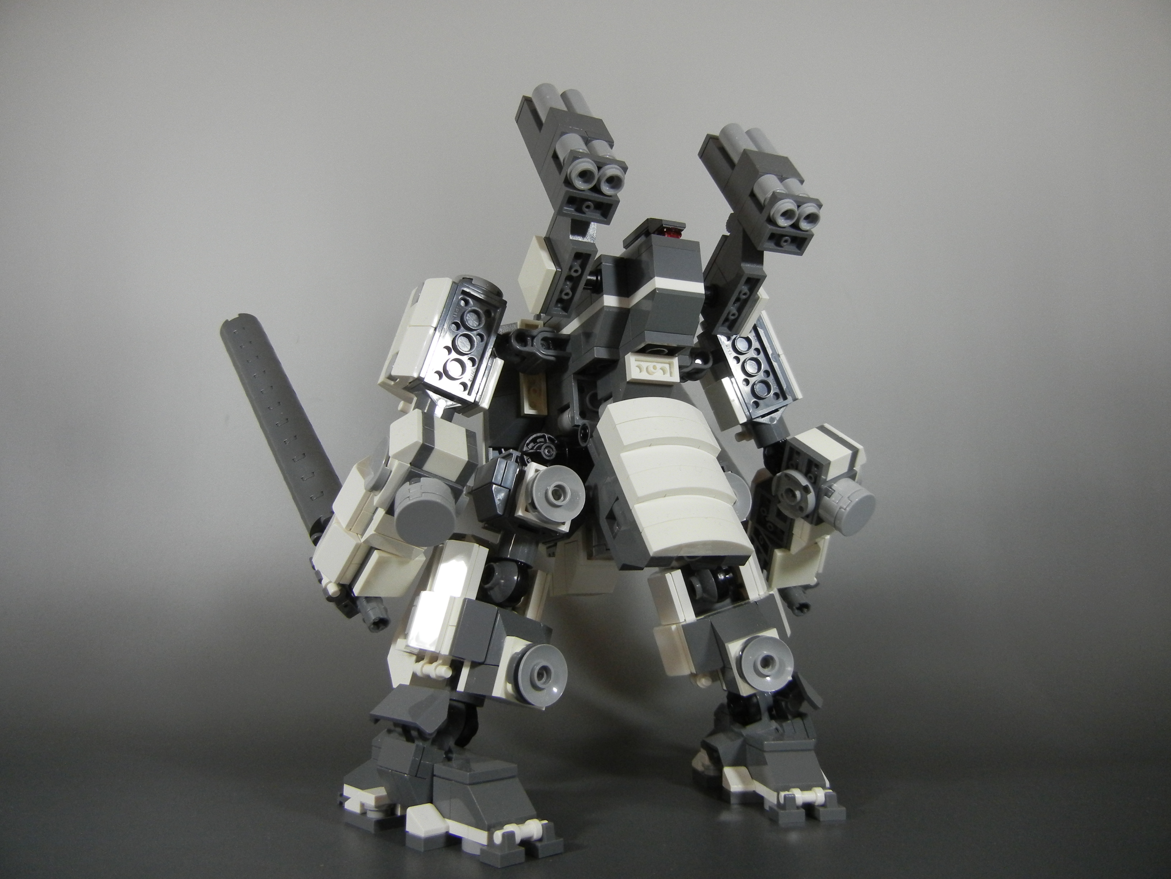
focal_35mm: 30
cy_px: 440
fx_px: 1015
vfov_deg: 46.8
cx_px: 586
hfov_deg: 60.0
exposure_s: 1/69.2
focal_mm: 5.4
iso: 400
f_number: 3.5
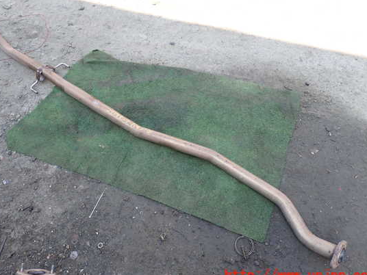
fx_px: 297
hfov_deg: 63.4
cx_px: 174
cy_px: 131
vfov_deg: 49.7
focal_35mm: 28
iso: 100
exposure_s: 1/200
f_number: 2.8
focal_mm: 4.5
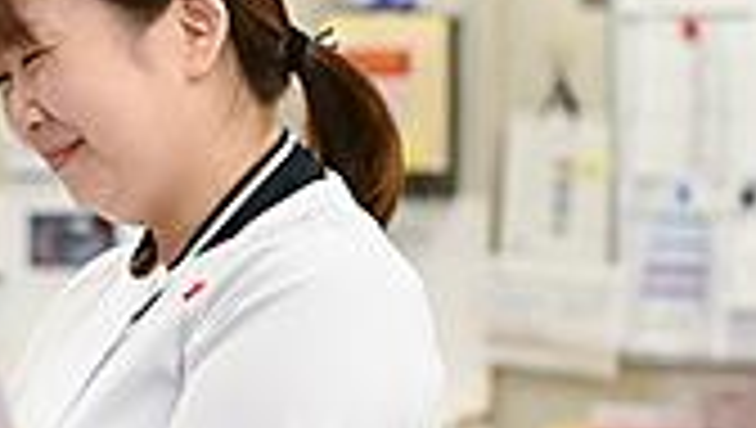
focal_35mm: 164
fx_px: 3292
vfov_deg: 7.4
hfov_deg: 12.9
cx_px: -9
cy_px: 171
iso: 800
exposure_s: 1/125
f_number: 3.5
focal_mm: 66
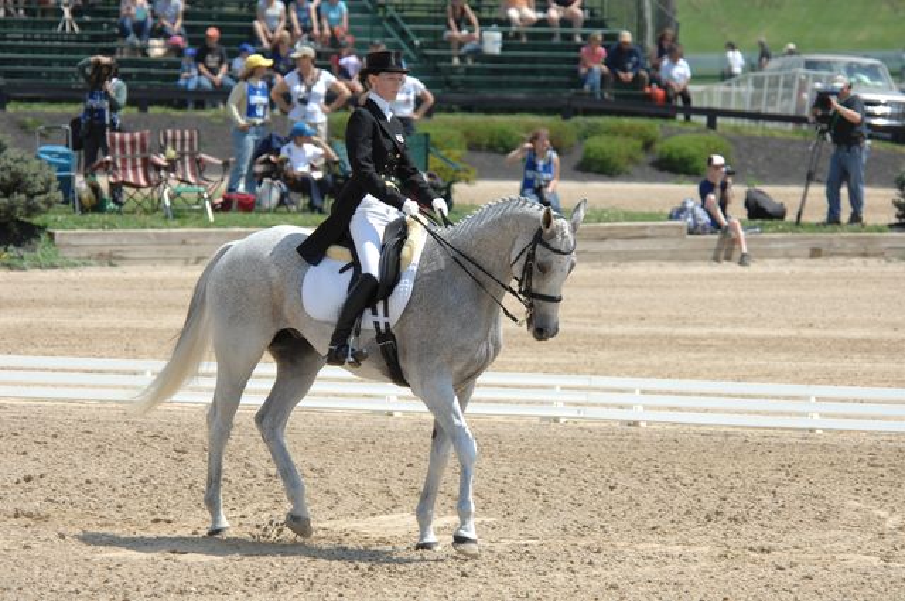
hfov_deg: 6.9
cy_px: 300
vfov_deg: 4.6
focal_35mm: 300
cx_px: 452
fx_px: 7532
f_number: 6.3
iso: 200
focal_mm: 200
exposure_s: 1/800
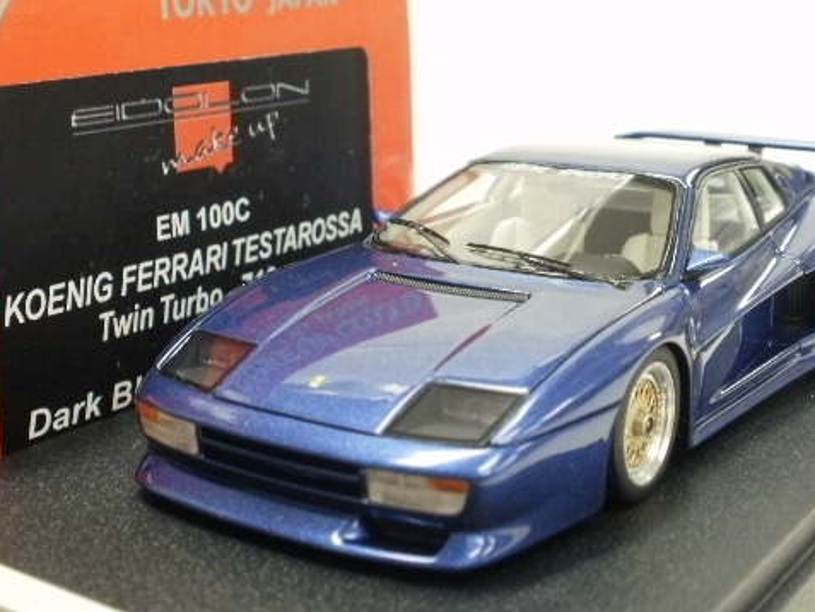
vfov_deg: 24.8
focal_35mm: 59
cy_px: 258
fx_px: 1389
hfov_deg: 32.7
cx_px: 420
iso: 125
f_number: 4
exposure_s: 1/6
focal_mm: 7.7
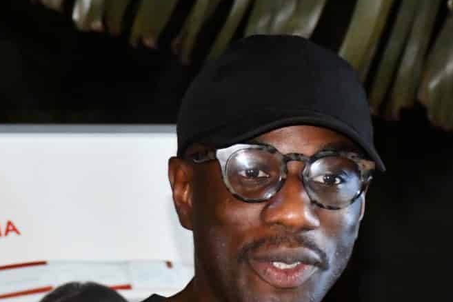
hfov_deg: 8.5
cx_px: 83
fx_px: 3058
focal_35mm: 243
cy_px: 310
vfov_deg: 5.6
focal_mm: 52
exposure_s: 1/60
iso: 5000
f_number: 4.8
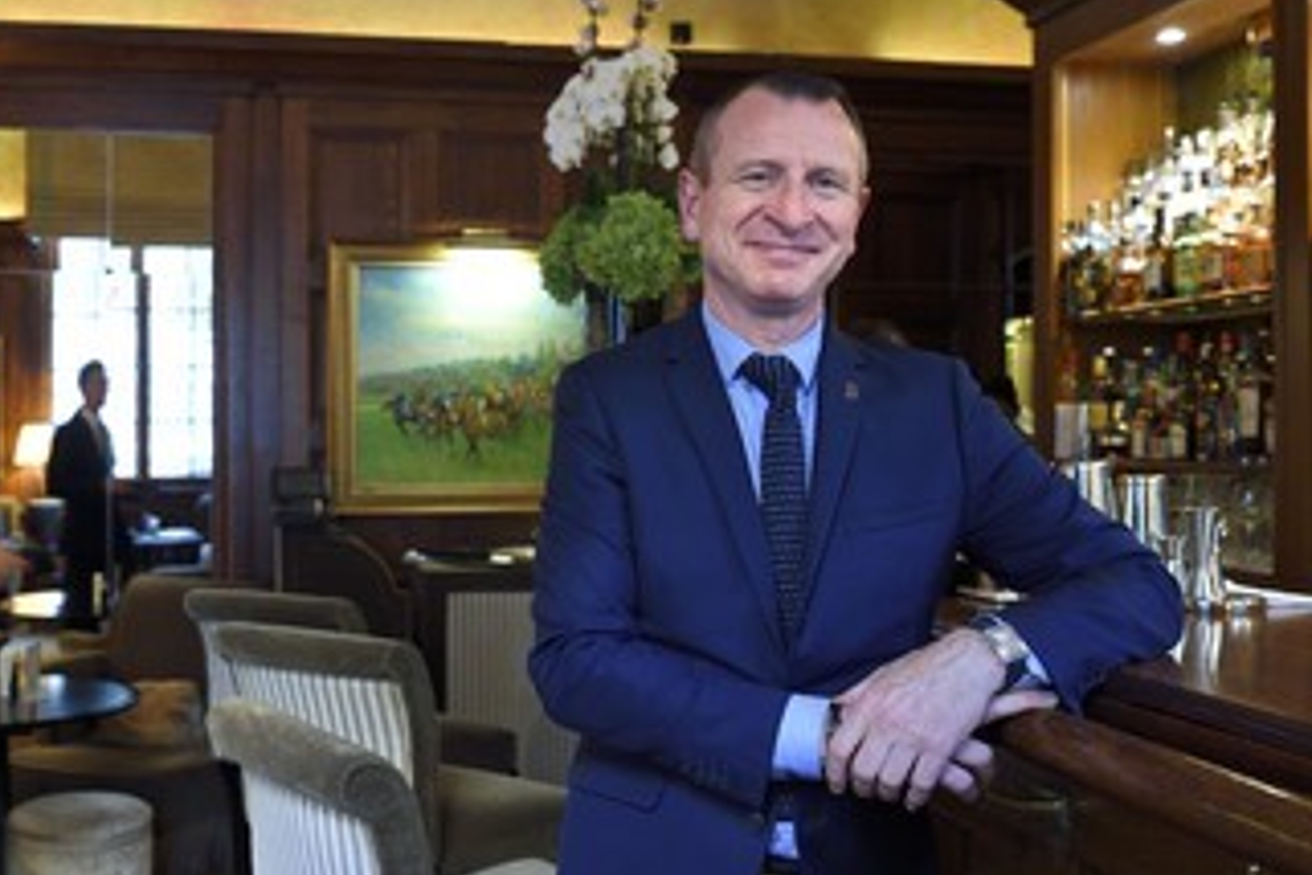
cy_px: 478
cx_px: 540
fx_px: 1385
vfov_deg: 35.0
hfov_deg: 50.4
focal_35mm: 38
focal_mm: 29
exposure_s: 1/25
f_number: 4
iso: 1250
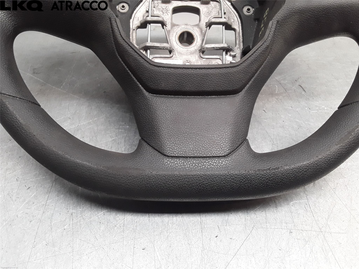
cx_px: 180
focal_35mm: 28
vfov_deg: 49.7
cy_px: 134
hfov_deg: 63.4
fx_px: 290
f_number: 1.9
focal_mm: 2.91
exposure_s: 1/50
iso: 80
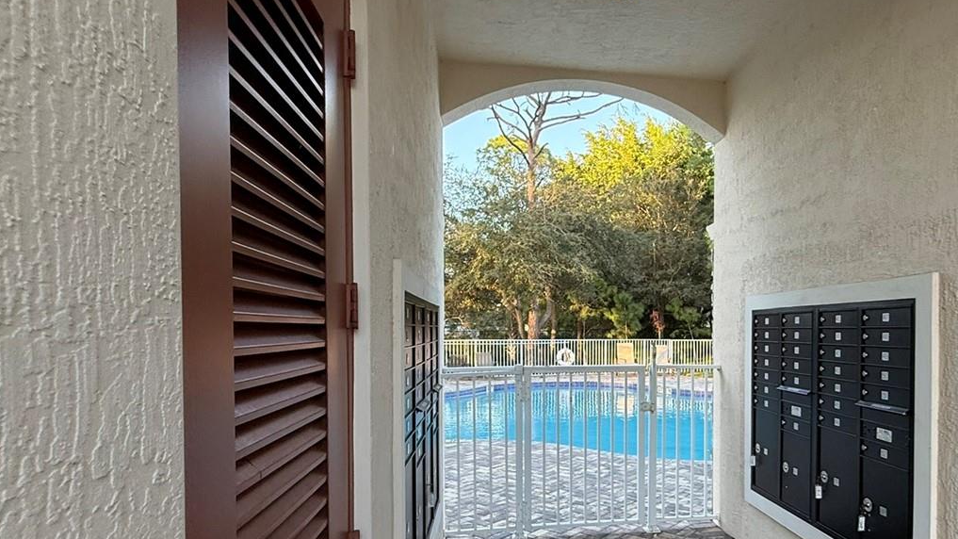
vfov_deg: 47.2
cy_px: 343
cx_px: 596
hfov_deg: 75.0
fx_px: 610
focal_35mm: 24
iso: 80
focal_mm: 2.22
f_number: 2.2
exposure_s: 1/99
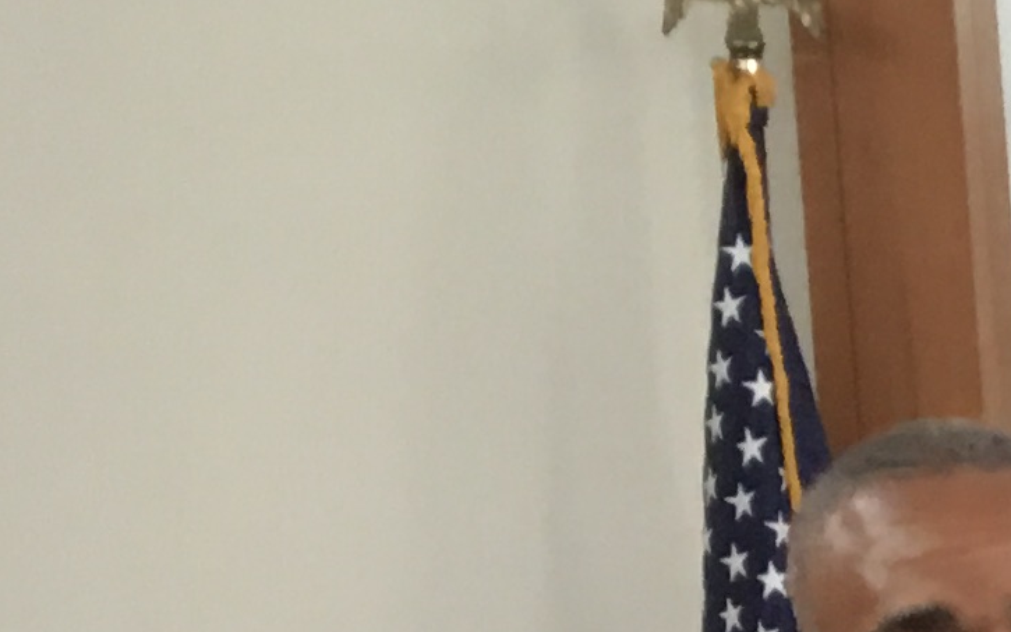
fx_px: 4711
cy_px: 1416
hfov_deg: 10.1
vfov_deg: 7.3
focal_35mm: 171
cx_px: 2675
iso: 50
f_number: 2.2
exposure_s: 1/15
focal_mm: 4.15
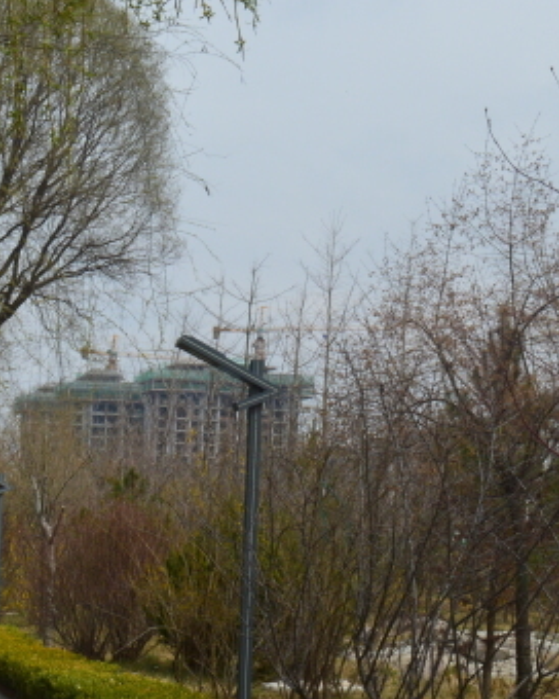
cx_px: -134
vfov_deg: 16.6
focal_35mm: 114
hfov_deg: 13.1
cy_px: 626
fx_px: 2366
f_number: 11
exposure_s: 1/500
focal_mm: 27
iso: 250
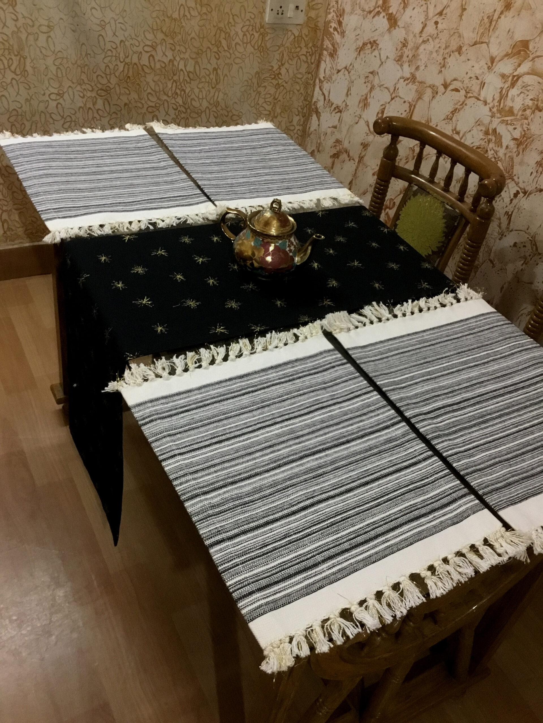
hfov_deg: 45.4
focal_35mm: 31
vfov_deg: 58.4
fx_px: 648
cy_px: 362
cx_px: 272
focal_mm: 3.3
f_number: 2.4
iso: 200
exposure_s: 1/20
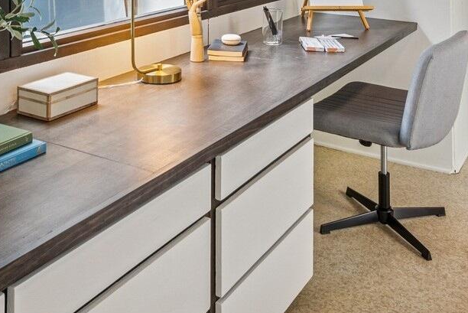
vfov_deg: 24.4
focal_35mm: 49
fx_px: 637
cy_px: -83
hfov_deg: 40.1
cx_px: 181
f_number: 11
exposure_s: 1/2
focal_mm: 15
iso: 200
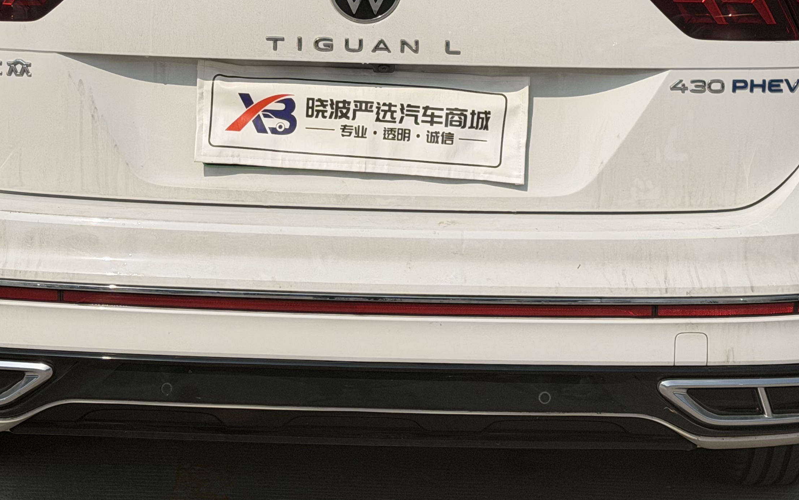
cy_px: 26
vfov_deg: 13.9
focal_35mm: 93
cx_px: 347
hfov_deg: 22.3
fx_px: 2025
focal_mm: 6.76
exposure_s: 1/13333
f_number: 1.78
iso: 80
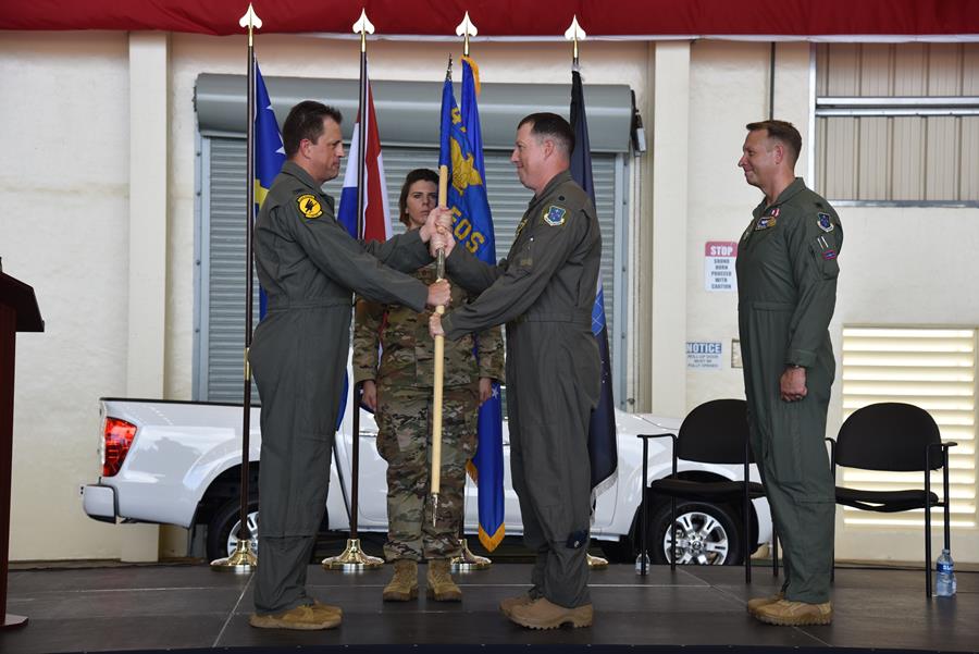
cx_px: 490
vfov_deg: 20.6
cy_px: 327
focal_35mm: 66
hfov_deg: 30.5
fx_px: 1796
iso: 400
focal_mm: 66
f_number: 6.3
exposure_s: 1/160
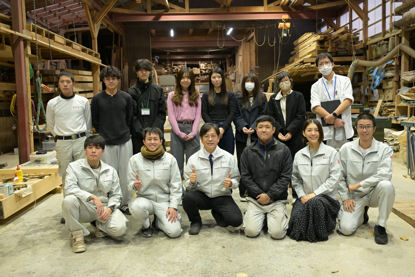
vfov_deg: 37.9
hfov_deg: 54.4
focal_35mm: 35
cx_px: 208
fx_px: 404
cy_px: 138
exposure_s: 1/200
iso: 2500
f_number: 4
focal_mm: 35
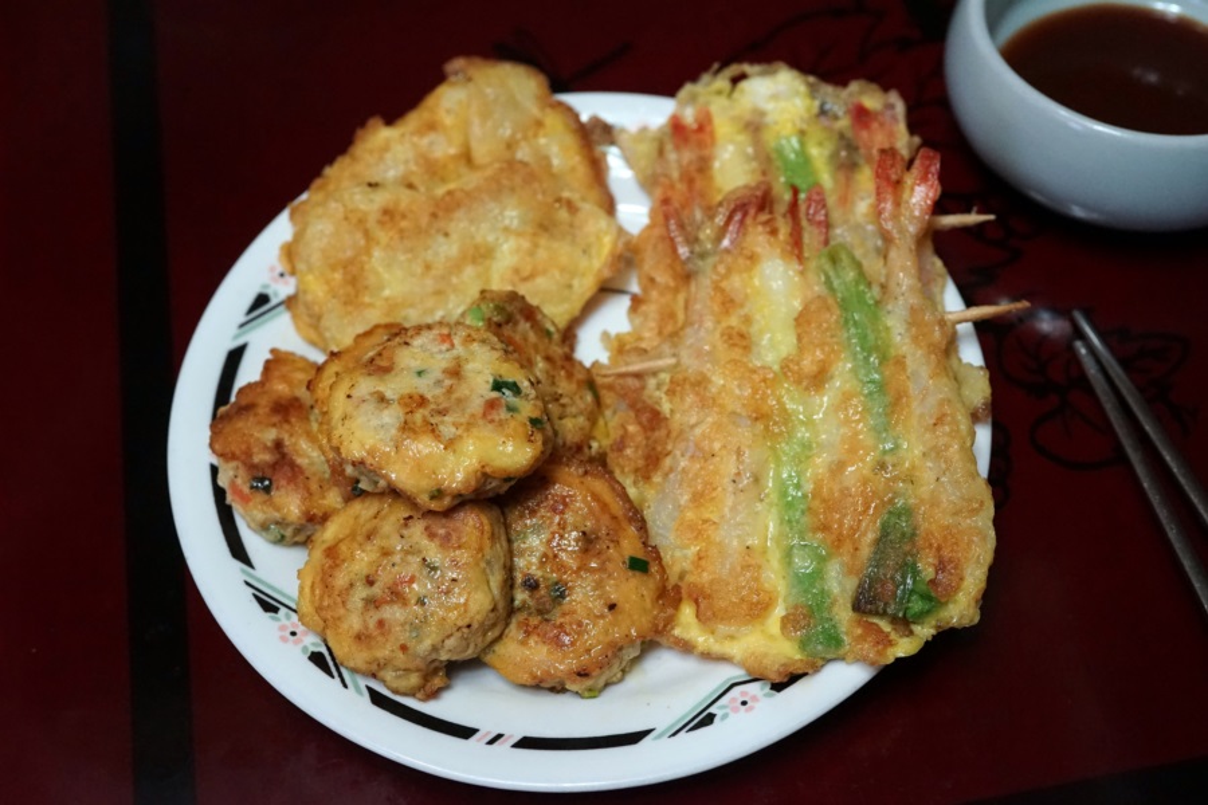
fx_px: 1678
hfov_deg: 39.6
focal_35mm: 50
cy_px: 402
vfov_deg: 27.0
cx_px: 604
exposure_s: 1/60
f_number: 5.6
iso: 5000
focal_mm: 50
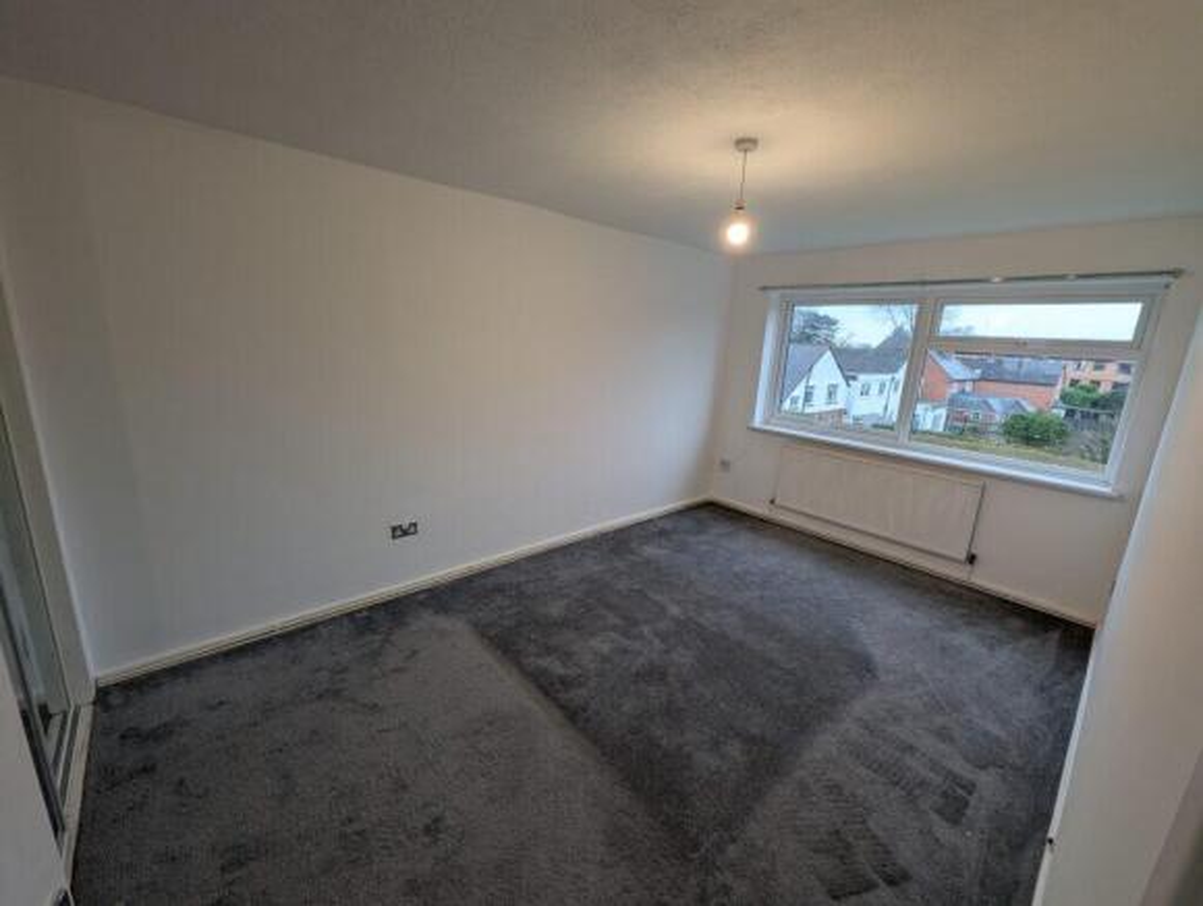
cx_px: 602
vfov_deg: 90.1
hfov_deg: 106.1
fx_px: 453
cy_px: 453
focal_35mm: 13
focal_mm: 1.95
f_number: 2.2
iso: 61
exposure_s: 1/23.8
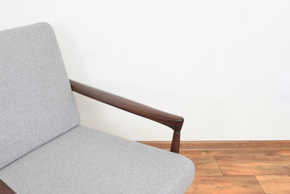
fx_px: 282
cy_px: 108
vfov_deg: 37.8
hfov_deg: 54.0
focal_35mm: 35
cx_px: 114
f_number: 22
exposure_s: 5
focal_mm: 18
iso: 100
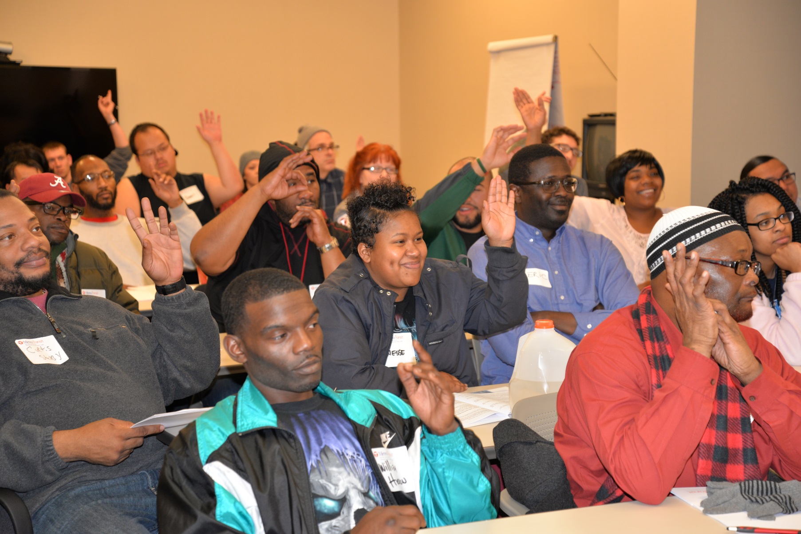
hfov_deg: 29.6
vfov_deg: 20.0
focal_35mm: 68
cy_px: 267
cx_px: 400
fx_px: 1514
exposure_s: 1/60
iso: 800
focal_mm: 68
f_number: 4.5
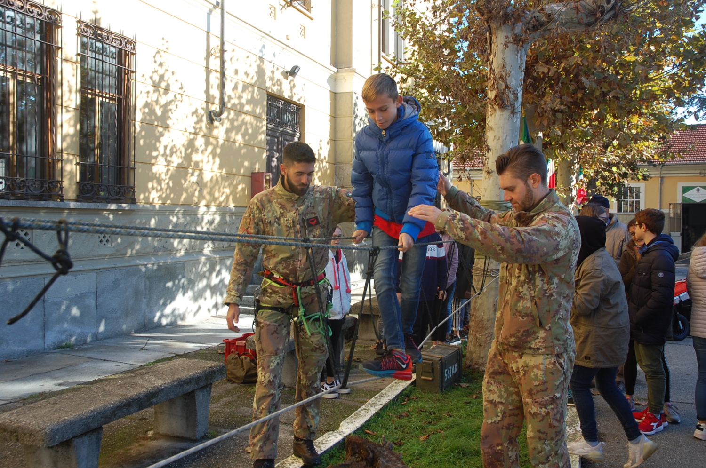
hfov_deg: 57.3
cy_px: 234
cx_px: 353
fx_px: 646
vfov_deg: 39.8
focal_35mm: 33
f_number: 6.3
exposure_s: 1/125
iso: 200
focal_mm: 22
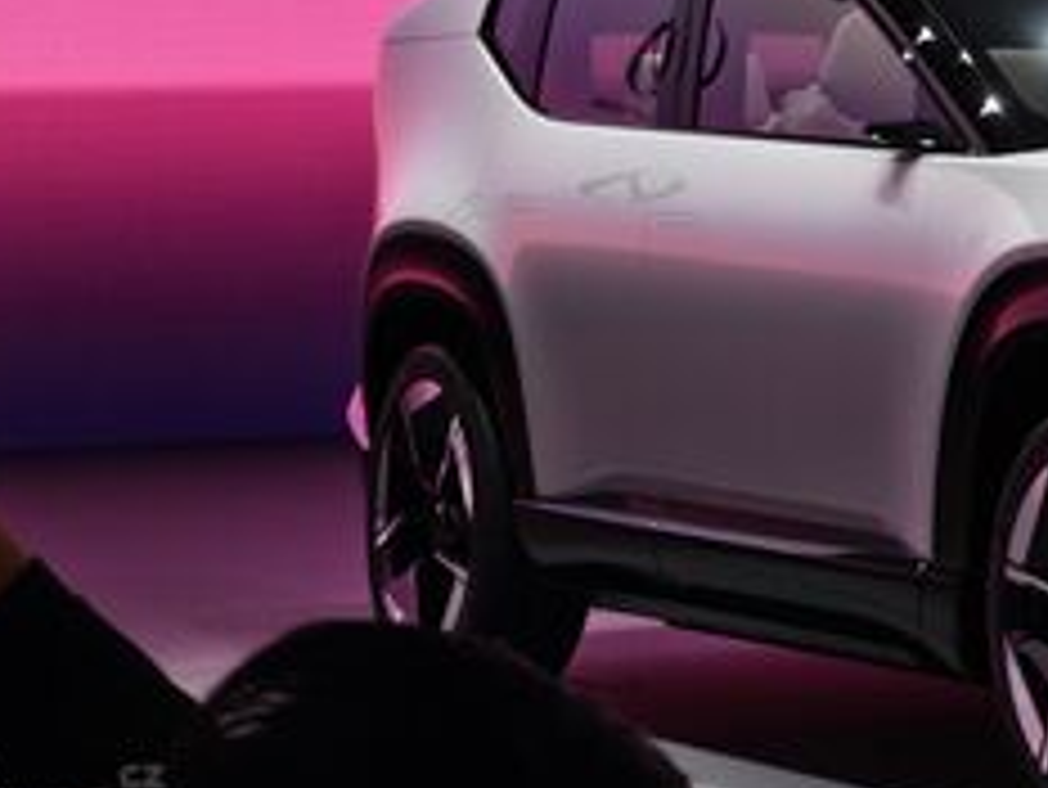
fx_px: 5331
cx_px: 1021
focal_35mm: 176
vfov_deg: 8.4
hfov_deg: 11.1
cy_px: -32
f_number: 1.8
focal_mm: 12.28
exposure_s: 1/134
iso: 50
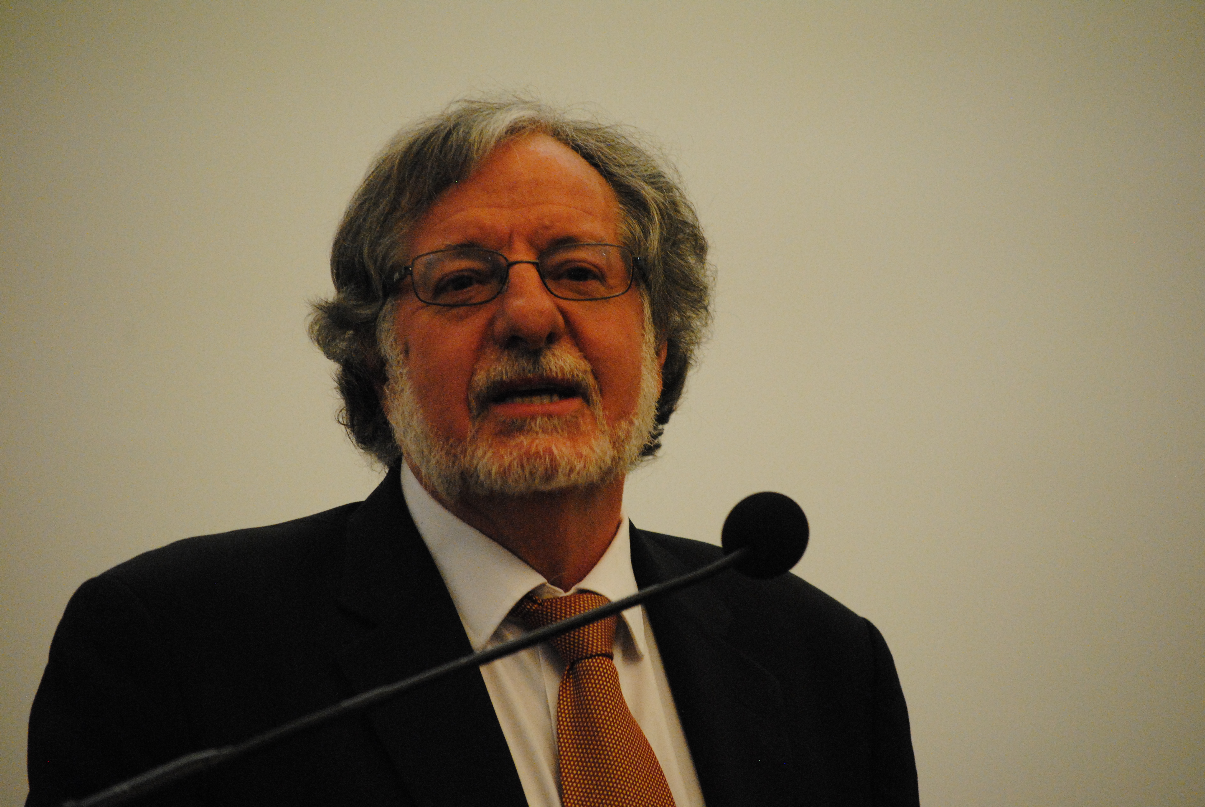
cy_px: 404
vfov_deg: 7.7
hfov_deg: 11.4
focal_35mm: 180
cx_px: 602
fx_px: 6032
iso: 1600
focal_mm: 120
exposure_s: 1/60
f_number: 4.8
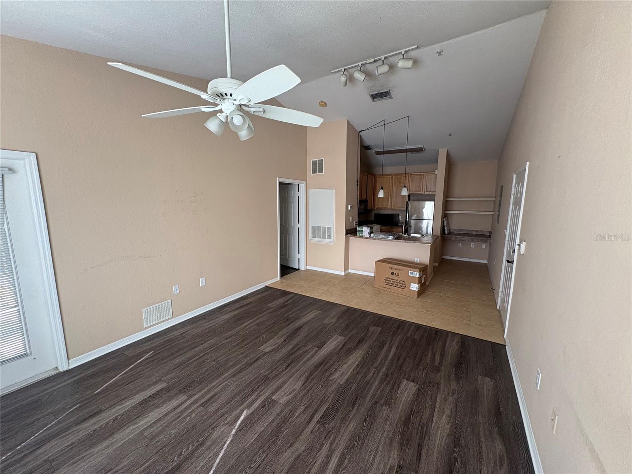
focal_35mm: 14
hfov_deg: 102.1
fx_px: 256
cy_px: 237
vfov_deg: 85.7
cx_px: 316
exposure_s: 1/99
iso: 250
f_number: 2.2
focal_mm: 2.22
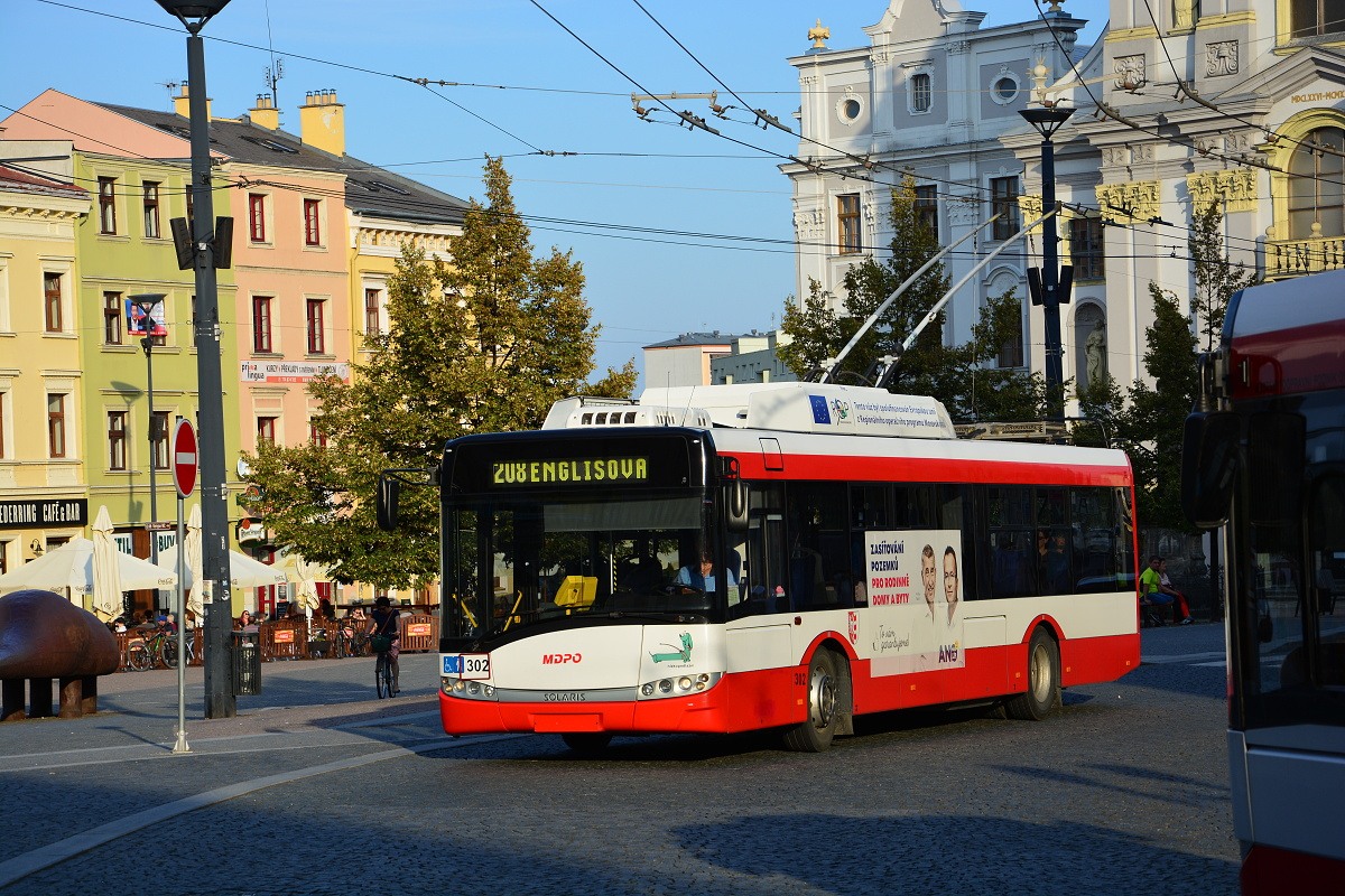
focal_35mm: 99
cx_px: 672
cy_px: 448
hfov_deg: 20.6
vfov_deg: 13.8
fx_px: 3698
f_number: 7.1
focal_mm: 66
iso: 160
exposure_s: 1/400
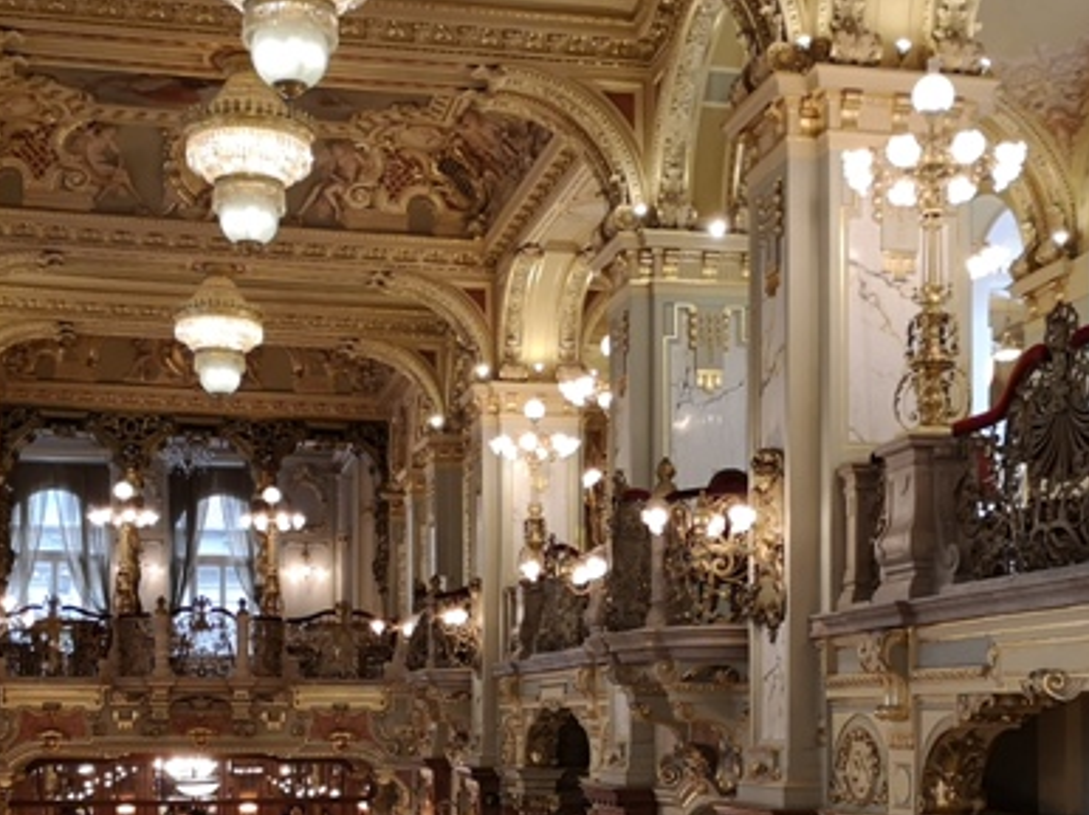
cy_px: 680
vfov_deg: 25.5
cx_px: 556
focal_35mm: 56
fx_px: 1761
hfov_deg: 34.4
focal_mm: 3.95
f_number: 1.8
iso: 200
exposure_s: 1/33.3
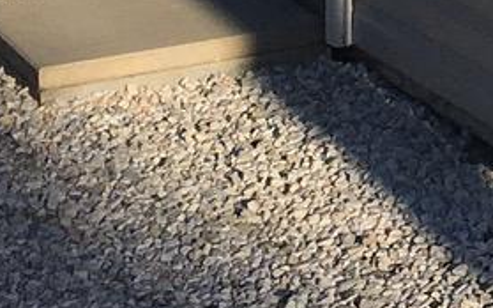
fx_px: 3035
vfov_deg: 5.5
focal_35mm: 226
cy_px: -547
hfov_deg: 8.5
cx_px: 1147
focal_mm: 4.15
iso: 25
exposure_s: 1/2959
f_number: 2.2
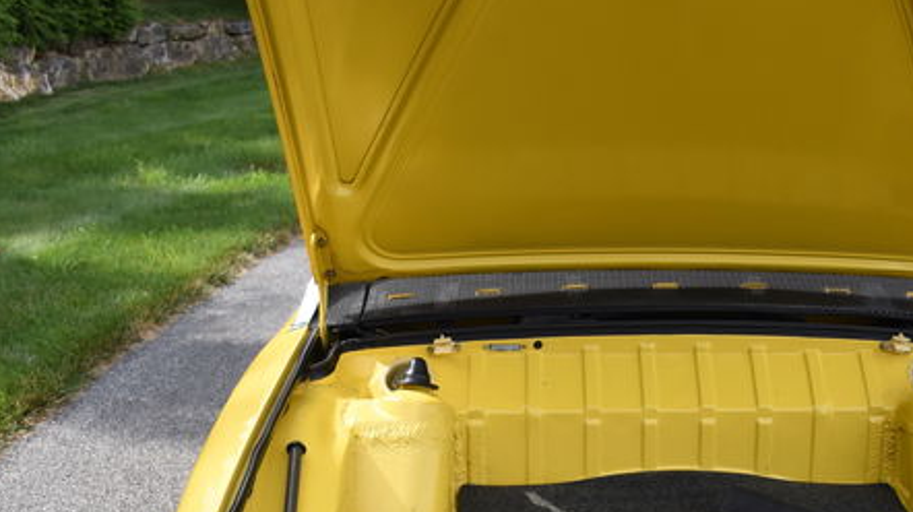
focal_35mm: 51
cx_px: 673
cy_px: 438
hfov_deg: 39.6
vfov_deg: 23.0
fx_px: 1234
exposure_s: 1/3200
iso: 2000
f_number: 6.3
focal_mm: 28
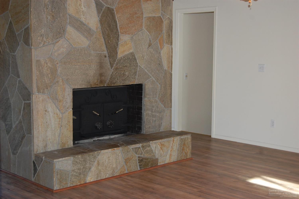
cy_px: 100
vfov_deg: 23.7
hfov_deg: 35.1
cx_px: 150
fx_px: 473
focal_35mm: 57
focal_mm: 38
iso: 400
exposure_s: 1/60
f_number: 4.8
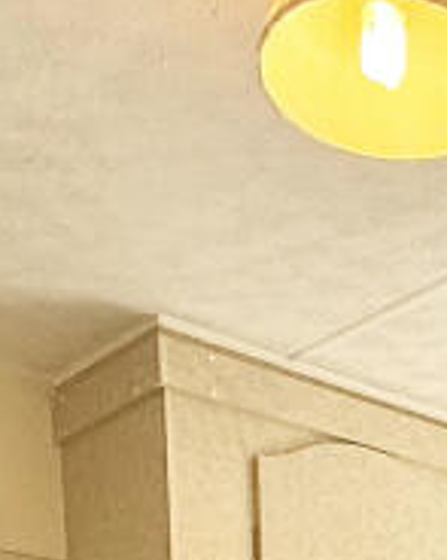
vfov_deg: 18.0
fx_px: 1258
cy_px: 1093
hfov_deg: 19.4
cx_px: 483
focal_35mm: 76
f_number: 2.2
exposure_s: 1/100
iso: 125
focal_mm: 2.22
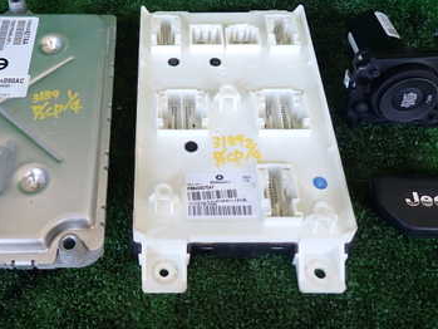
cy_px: 79
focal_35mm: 43
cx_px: 152
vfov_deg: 32.9
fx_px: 544
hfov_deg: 43.3
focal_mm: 4.5
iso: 125
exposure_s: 1/60
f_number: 2
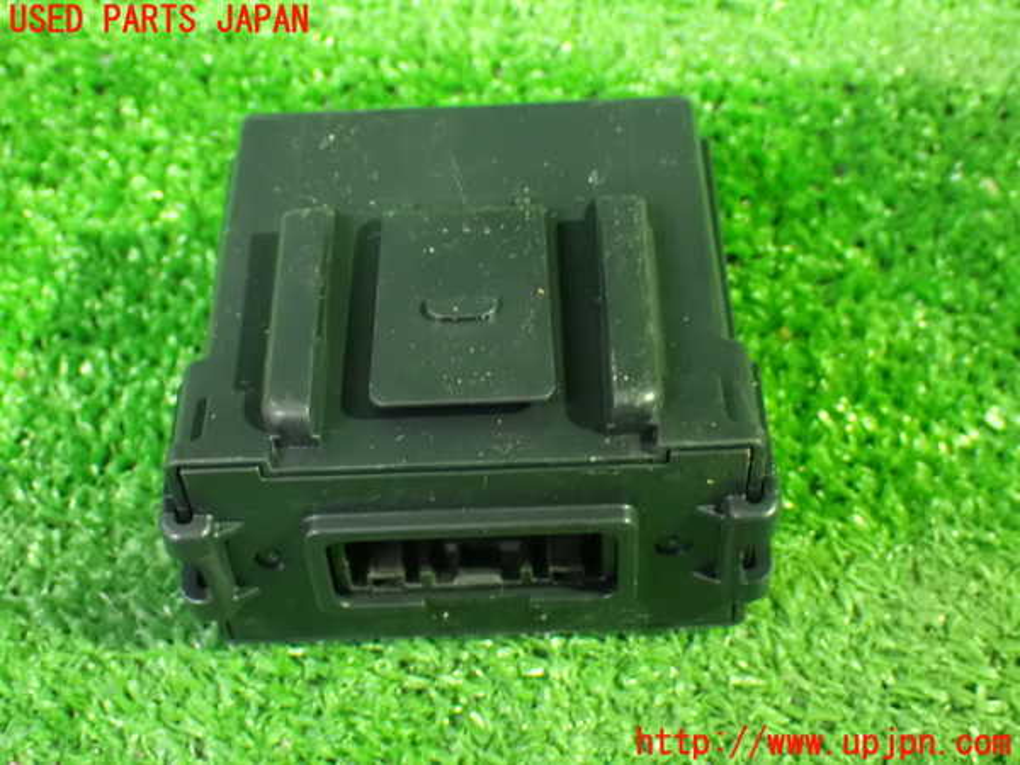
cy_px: 382
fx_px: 1591
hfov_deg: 35.5
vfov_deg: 27.0
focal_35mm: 54
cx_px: 510
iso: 1600
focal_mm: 9.65
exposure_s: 1/15
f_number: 3.3
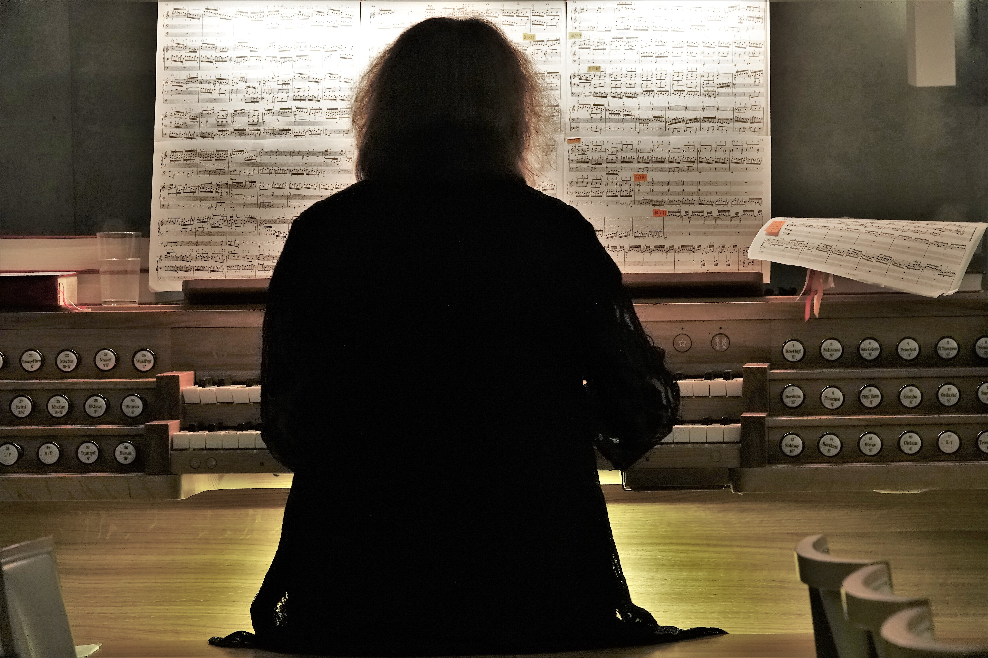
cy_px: 329
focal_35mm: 164
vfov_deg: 8.4
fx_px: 4500
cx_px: 494
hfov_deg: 12.5
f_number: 4
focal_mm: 60.29
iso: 1600
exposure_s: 1/25
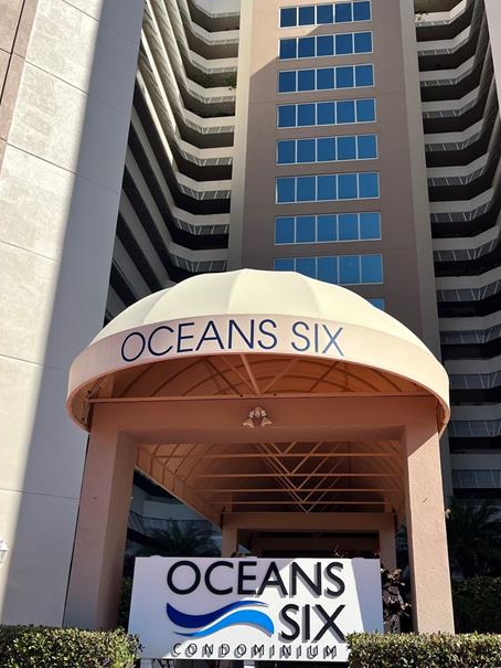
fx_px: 637
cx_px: 275
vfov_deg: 55.2
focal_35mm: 33
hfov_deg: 42.9
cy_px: 372
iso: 50
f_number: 1.6
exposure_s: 1/3413
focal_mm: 5.1
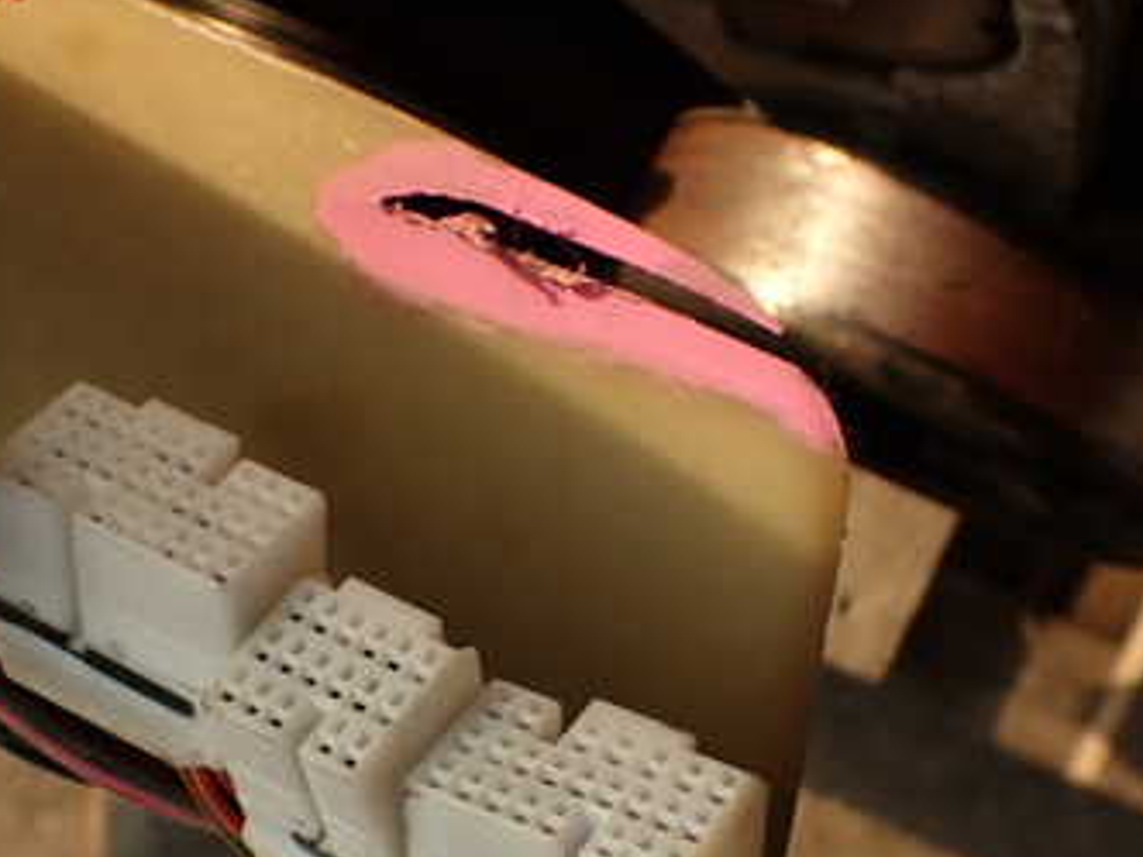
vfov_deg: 22.2
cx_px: 434
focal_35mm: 65
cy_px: 709
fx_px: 2146
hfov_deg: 29.7
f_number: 3.5
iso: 100
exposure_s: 1/640
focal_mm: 6.37
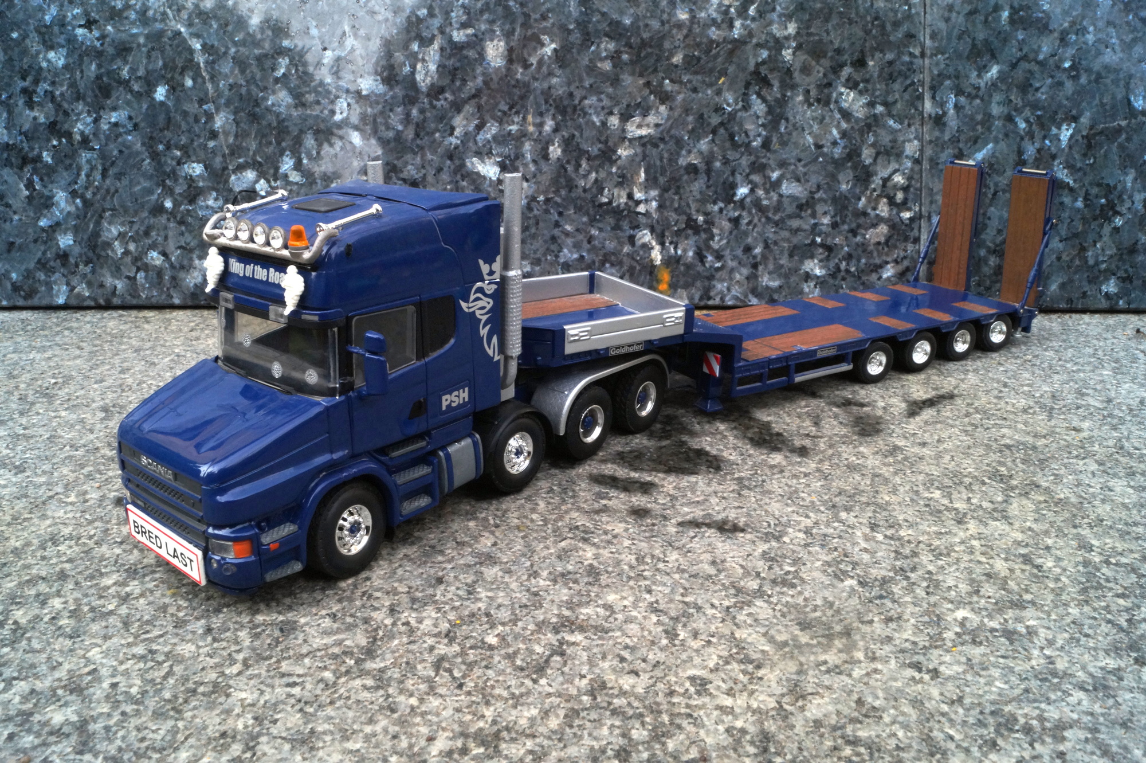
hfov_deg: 62.0
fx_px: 954
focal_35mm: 30
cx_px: 573
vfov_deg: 43.6
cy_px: 382
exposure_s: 1/60
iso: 500
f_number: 20
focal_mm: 20
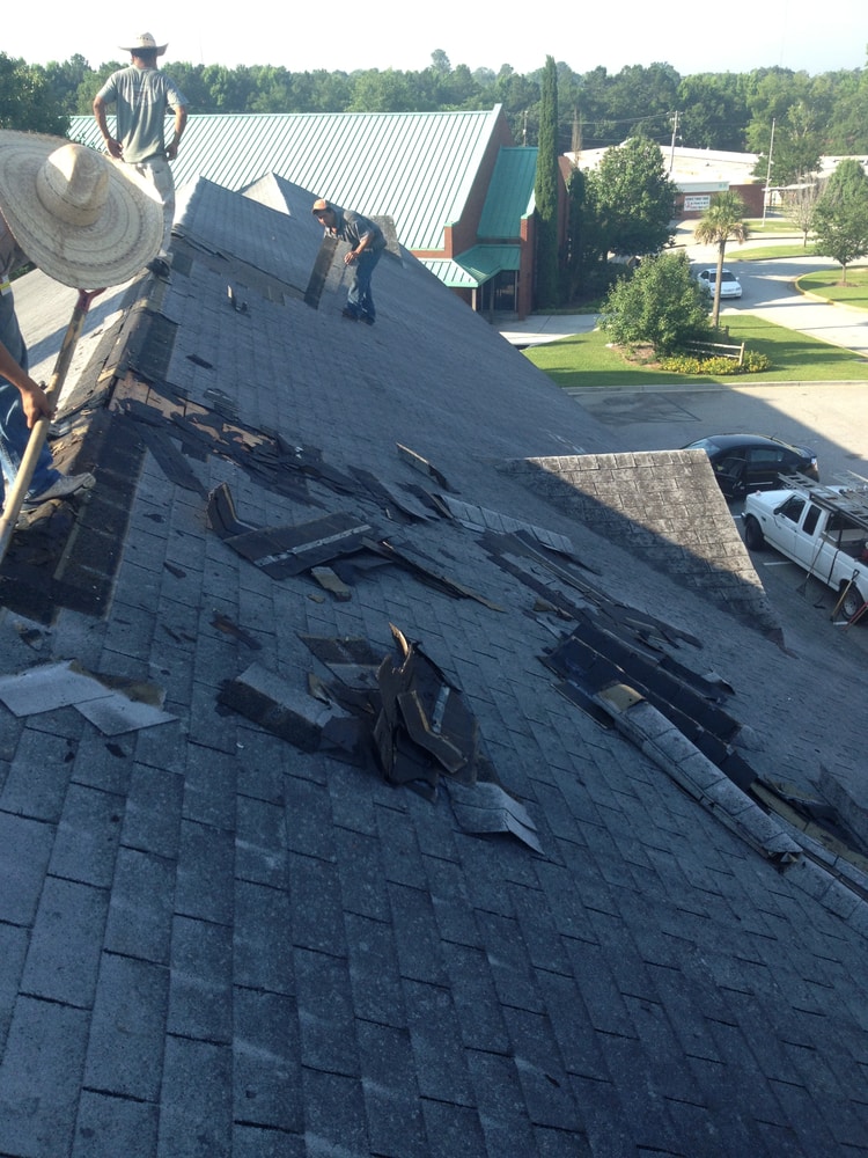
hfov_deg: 40.7
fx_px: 1170
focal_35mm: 35
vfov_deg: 52.6
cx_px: 434
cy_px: 579
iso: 64
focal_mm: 4.28
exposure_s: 1/476
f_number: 2.4
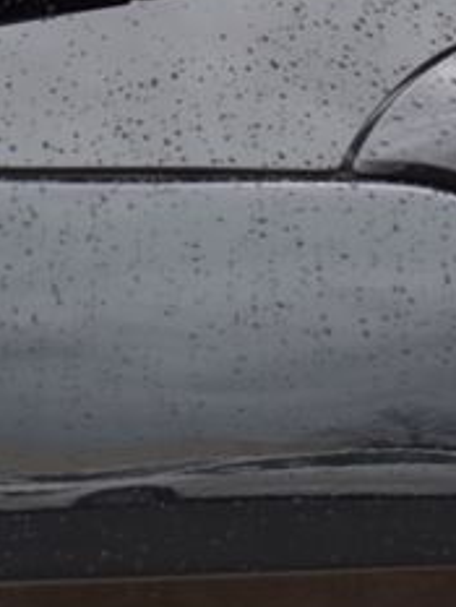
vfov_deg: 9.6
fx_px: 3615
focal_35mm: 206
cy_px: 401
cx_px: -357
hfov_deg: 7.0
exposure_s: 1/15
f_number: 6.3
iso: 500
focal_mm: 52
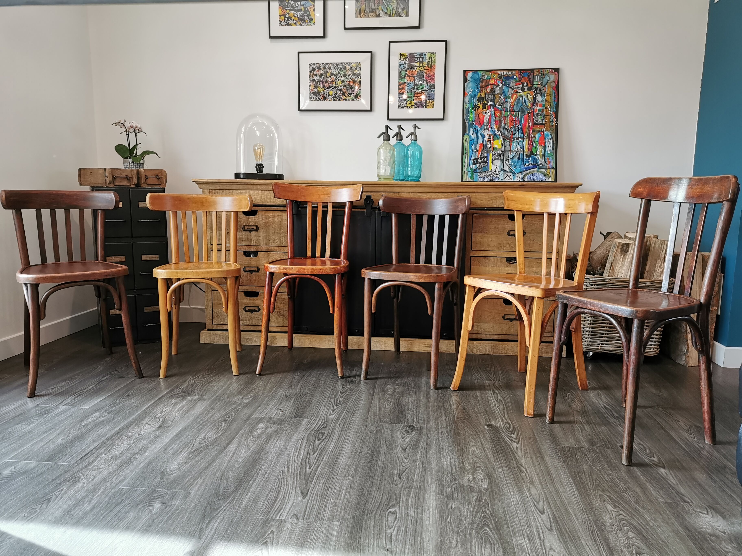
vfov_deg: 51.4
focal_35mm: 27
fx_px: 579
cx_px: 371
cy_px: 278
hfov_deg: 65.3
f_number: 1.8
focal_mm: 5.58
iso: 320
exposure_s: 1/100
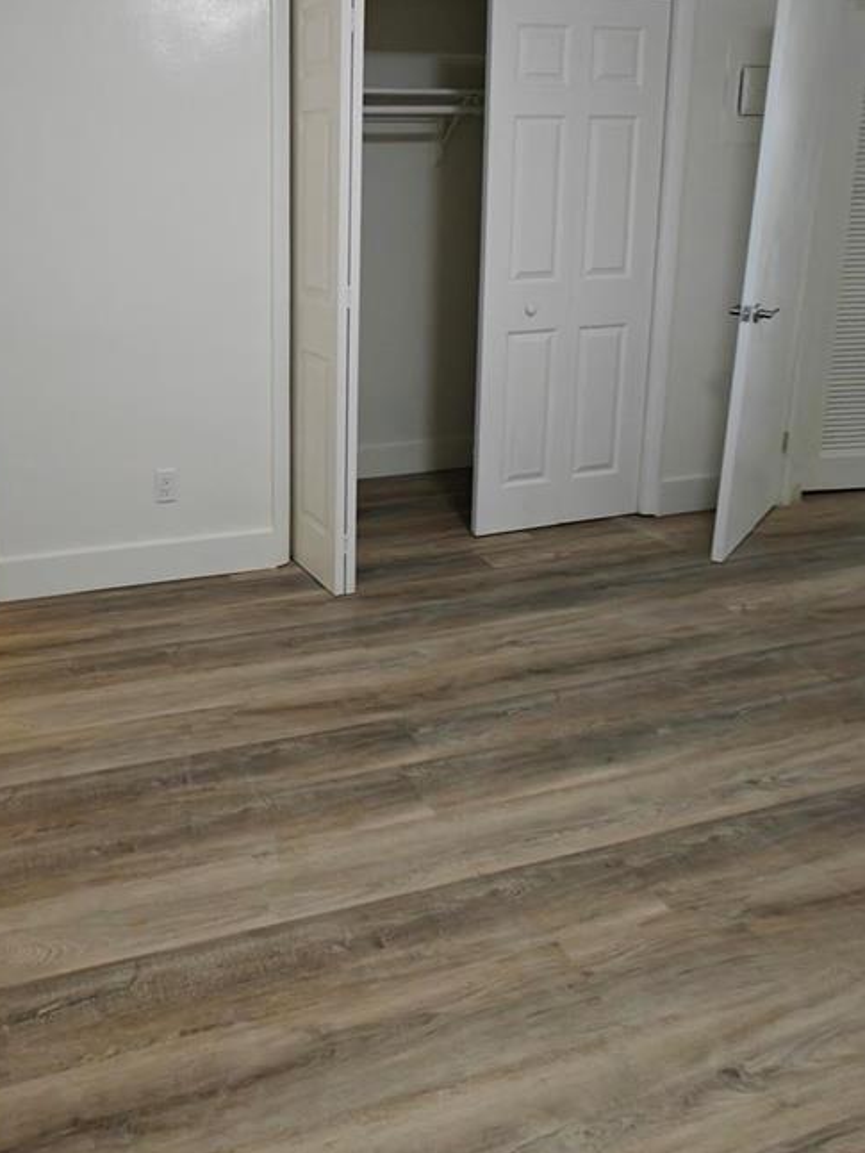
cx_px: 241
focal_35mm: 26
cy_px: 353
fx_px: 866
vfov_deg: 64.9
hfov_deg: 51.3
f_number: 2.2
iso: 200
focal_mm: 2.59
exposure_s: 1/60
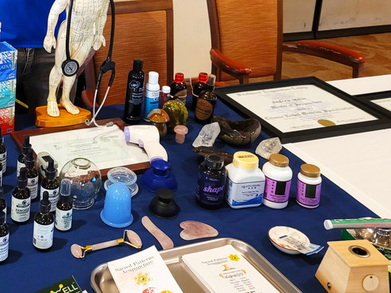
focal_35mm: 55
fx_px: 622
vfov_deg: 25.6
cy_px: 21
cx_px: 35
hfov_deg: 33.0
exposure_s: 1/40
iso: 500
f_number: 1.8
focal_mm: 5.4
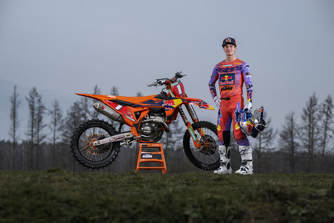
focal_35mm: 105
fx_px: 974
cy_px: 112
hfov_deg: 19.5
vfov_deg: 13.0
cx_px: 167
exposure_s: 1/1250
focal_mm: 105
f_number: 5
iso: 250
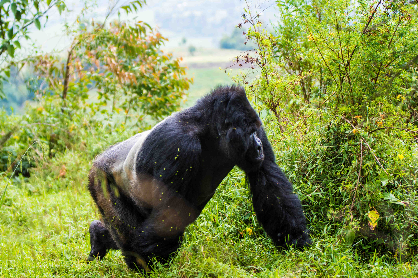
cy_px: 139
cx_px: 209
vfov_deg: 13.0
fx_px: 1219
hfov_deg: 19.5
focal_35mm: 105
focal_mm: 70
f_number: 2.8
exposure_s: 1/800
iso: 250
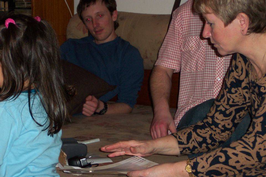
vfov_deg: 12.0
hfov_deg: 17.9
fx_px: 842
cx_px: 133
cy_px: 88
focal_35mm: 114
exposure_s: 1/90
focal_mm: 24
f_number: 4.8
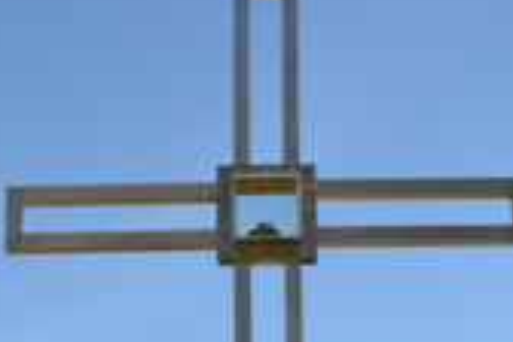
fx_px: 1624
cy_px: 354
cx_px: 287
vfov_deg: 11.9
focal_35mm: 114
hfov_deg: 17.9
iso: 100
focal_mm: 26
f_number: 7.1
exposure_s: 1/200
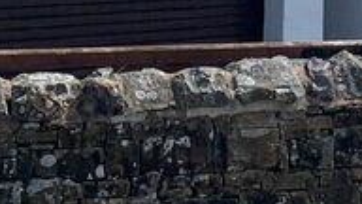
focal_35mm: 151
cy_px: -230
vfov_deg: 7.6
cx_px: 385
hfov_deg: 14.0
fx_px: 1449
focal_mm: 4.25
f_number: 1.8
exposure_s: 1/3650
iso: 25
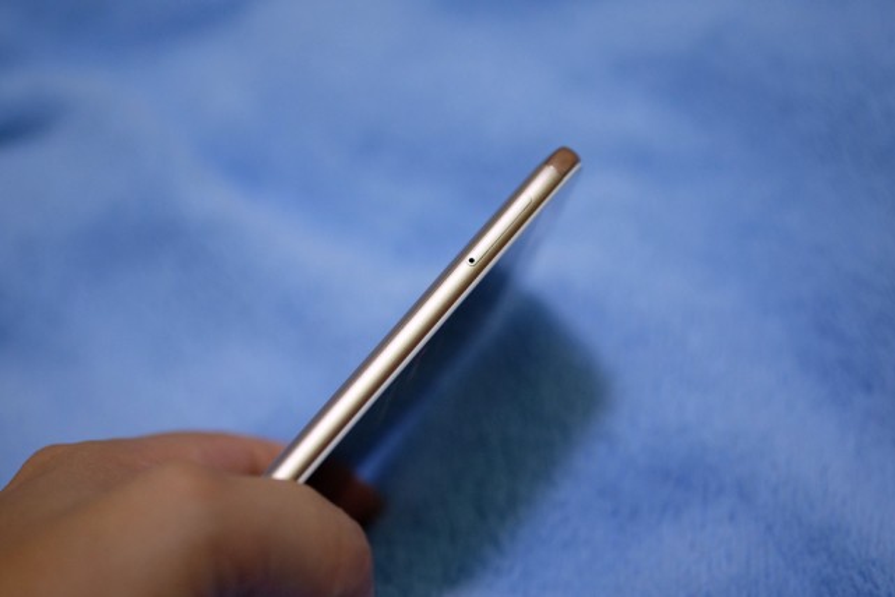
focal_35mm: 90
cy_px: 298
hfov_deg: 22.6
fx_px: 2238
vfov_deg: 15.2
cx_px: 448
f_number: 2.4
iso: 2000
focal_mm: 60
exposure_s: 1/90
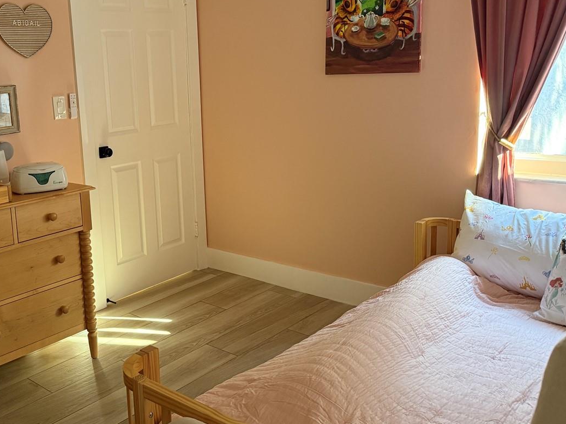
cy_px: 172
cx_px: 150
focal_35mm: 37
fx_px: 605
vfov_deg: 38.5
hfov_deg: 48.5
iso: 400
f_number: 1.78
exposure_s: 1/60
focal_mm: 6.76
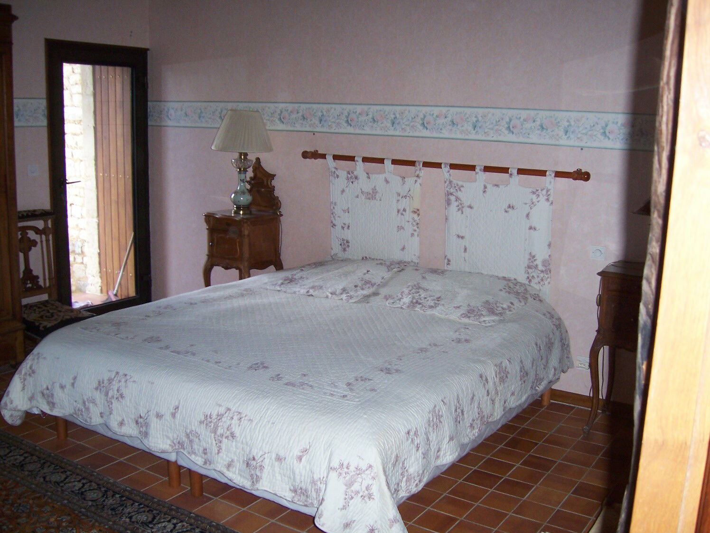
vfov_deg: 39.7
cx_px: 355
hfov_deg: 51.4
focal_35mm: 36
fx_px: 738
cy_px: 266
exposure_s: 1/60
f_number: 3
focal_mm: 6
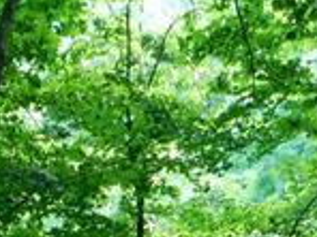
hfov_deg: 15.7
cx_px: 24
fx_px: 1136
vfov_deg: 10.5
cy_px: 536
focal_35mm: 124
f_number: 3
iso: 400
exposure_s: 1/25
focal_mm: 4
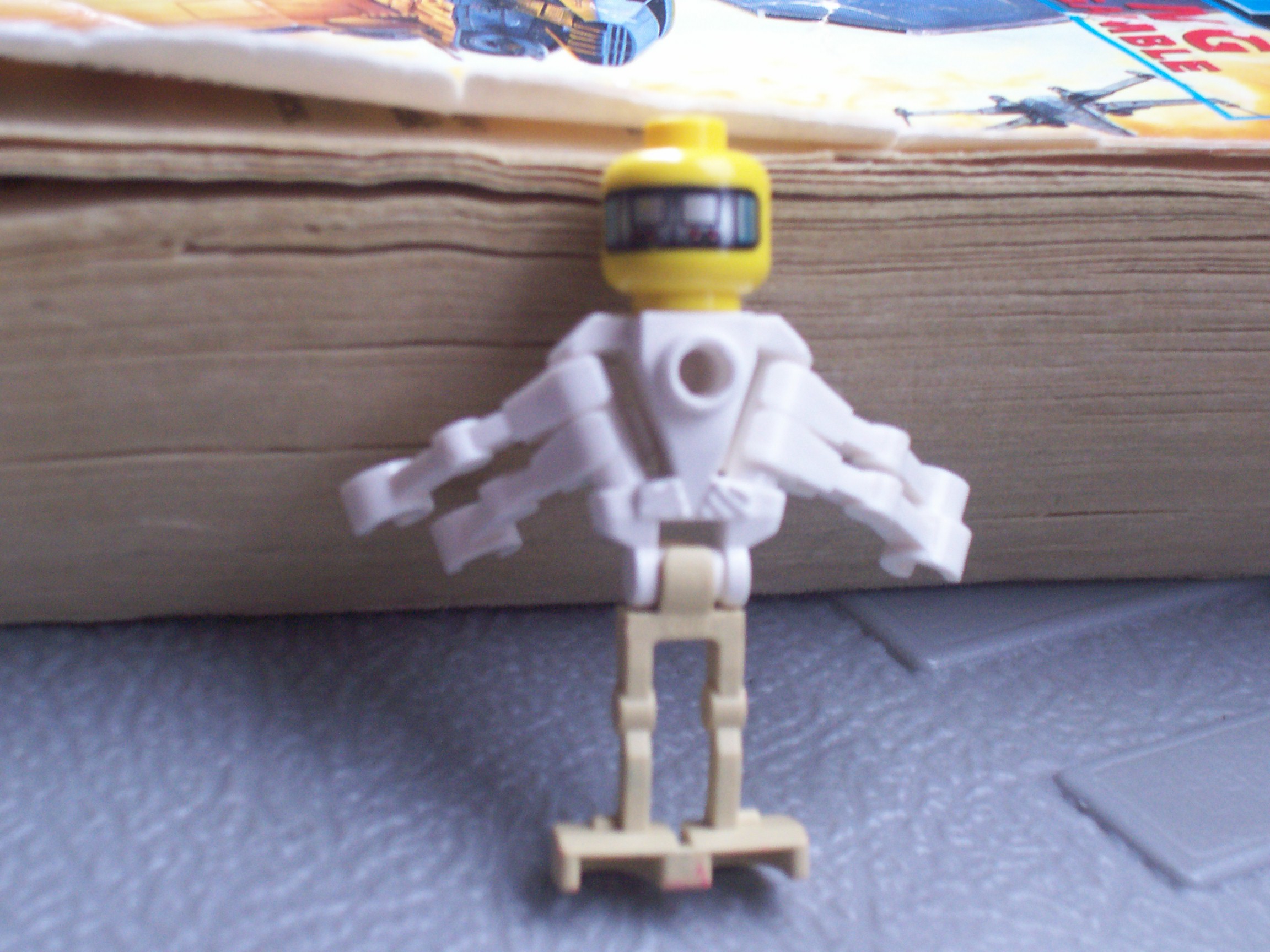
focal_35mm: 82
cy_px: 476
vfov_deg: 18.0
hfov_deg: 23.8
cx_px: 635
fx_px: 3008
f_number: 4
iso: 160
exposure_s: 1/34.9
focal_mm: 13.5
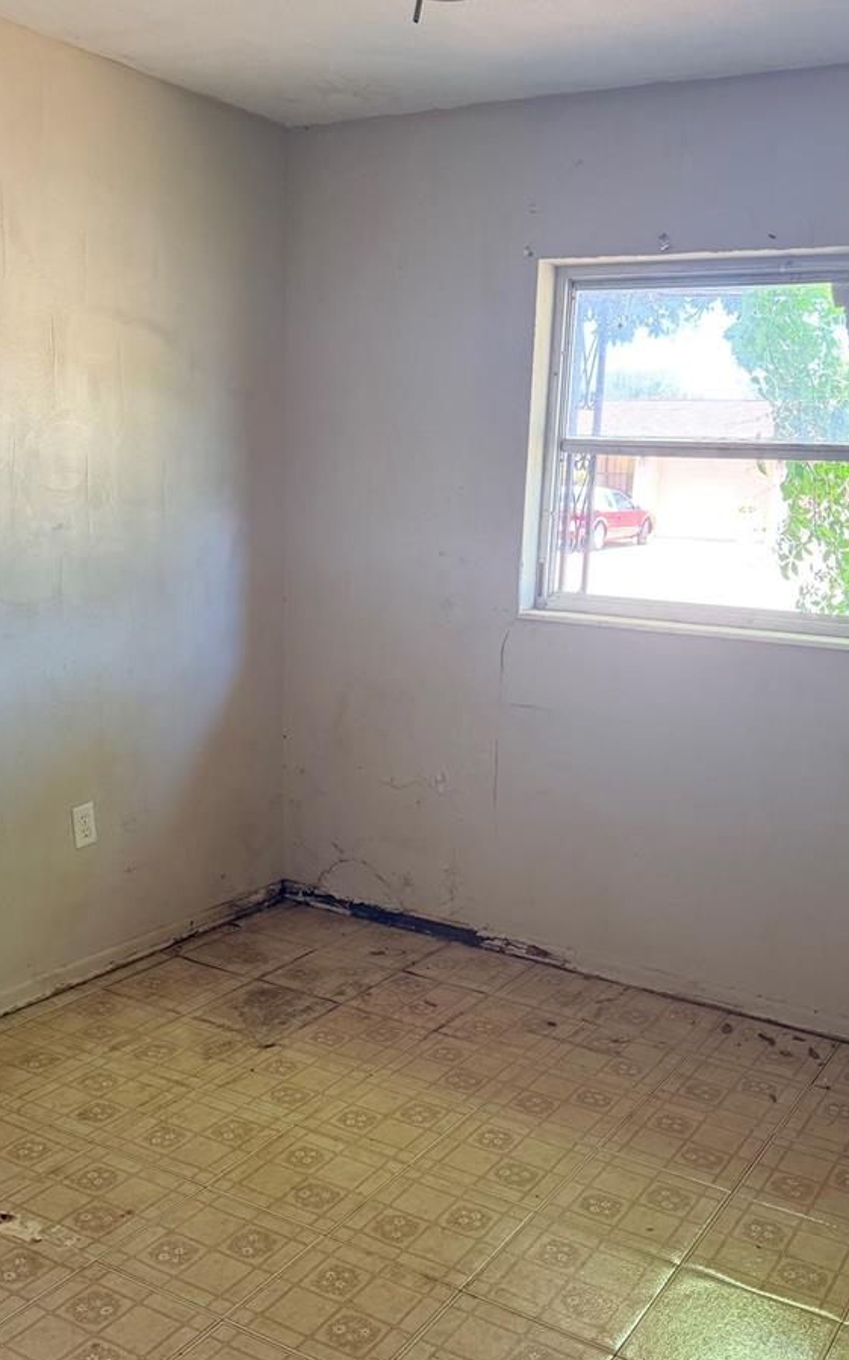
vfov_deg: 56.1
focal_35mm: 34
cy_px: 836
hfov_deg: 37.3
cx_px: 430
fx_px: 1259
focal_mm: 6.76
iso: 200
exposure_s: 1/102
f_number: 1.78
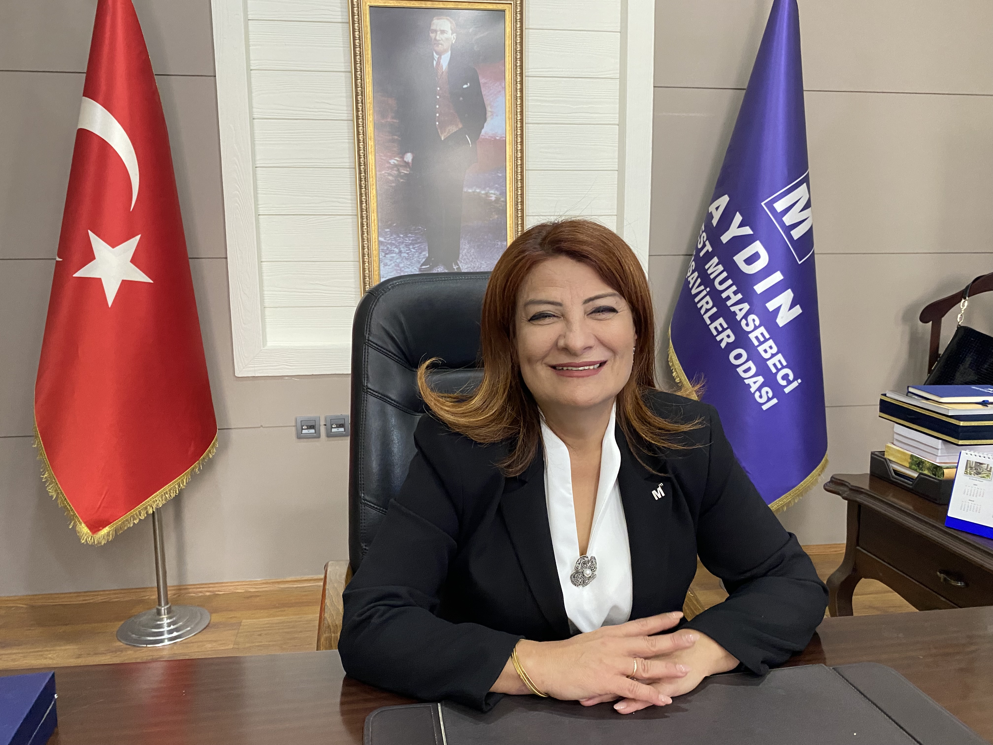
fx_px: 746
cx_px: 496
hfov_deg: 67.3
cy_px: 372
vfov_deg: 53.1
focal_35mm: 26
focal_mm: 4.25
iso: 320
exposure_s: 1/60
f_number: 1.8
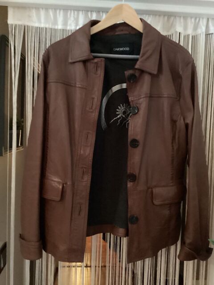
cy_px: 142
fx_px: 256
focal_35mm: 31
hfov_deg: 45.4
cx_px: 107
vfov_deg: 58.4
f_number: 2.4
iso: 800
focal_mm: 3.3
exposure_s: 1/15
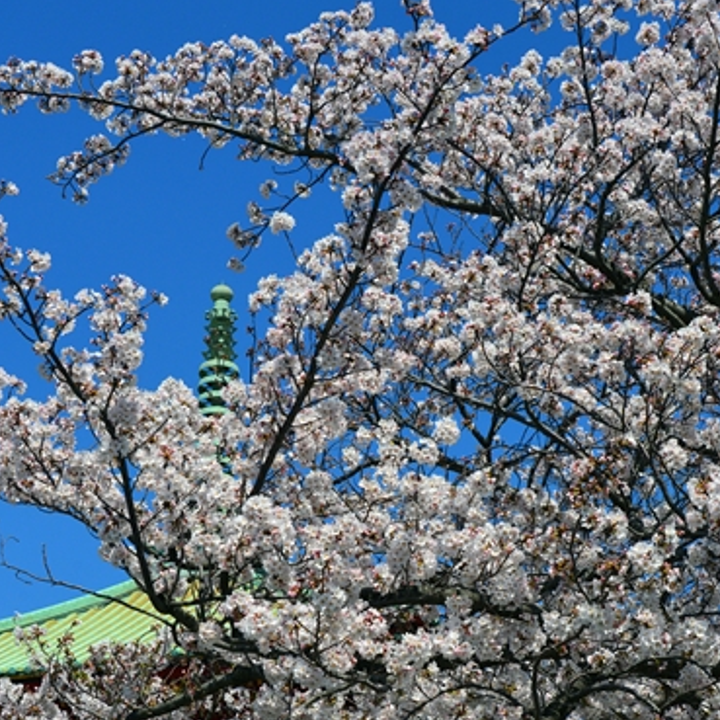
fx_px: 1906
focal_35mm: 81
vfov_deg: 21.2
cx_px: 392
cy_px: 562
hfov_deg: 21.4
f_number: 11
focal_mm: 44
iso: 400
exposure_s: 1/800
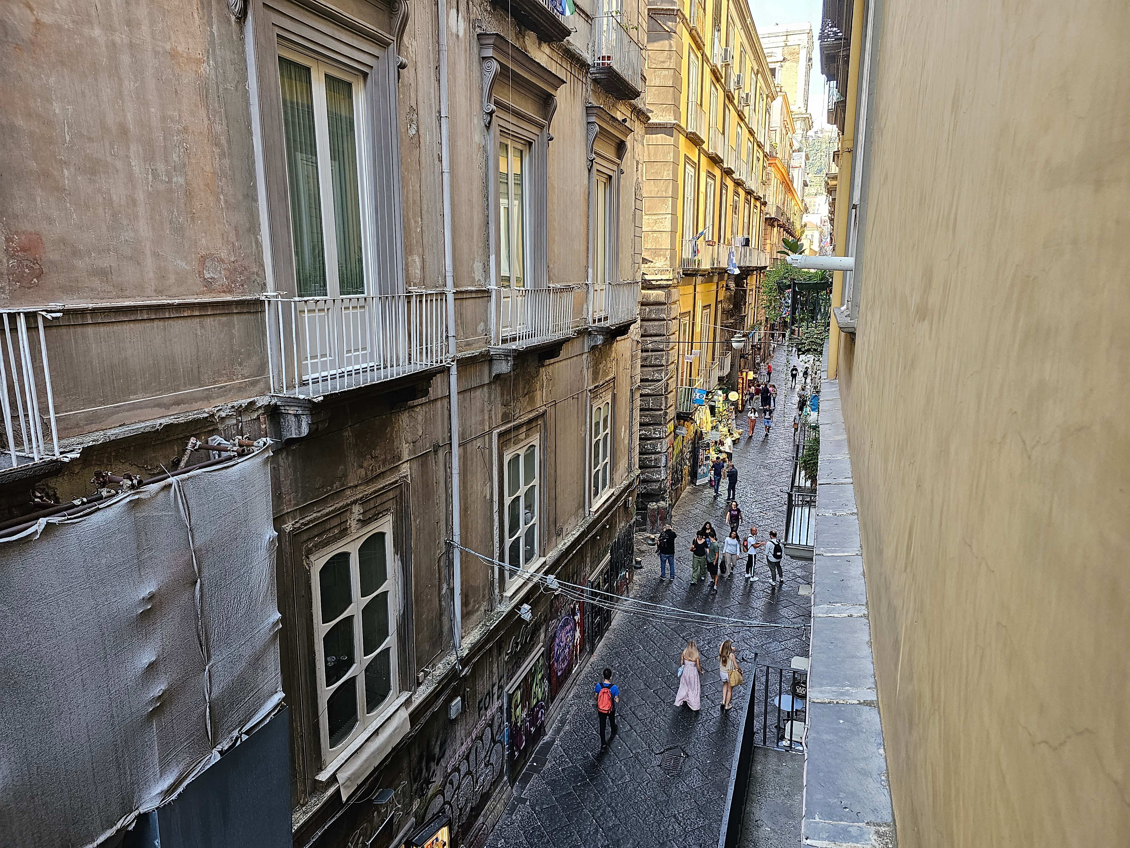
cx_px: 565
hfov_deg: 73.9
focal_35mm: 23
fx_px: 751
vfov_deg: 58.9
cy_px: 424
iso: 125
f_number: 1.7
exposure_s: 1/180
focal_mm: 6.3
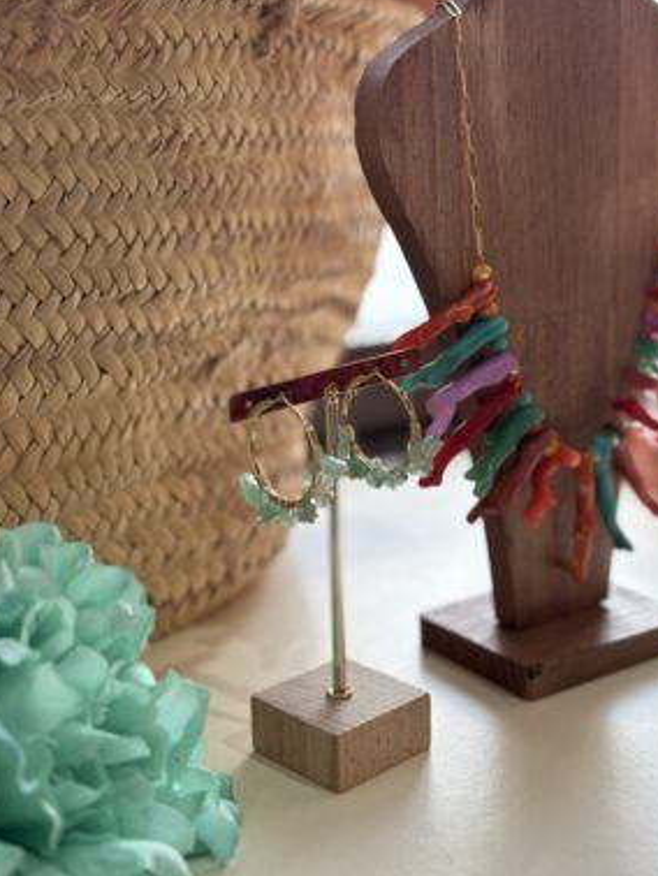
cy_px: 417
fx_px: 1392
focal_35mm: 55
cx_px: 334
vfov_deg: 34.9
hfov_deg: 26.6
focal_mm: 5.96
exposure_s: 1/100
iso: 80
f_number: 1.6
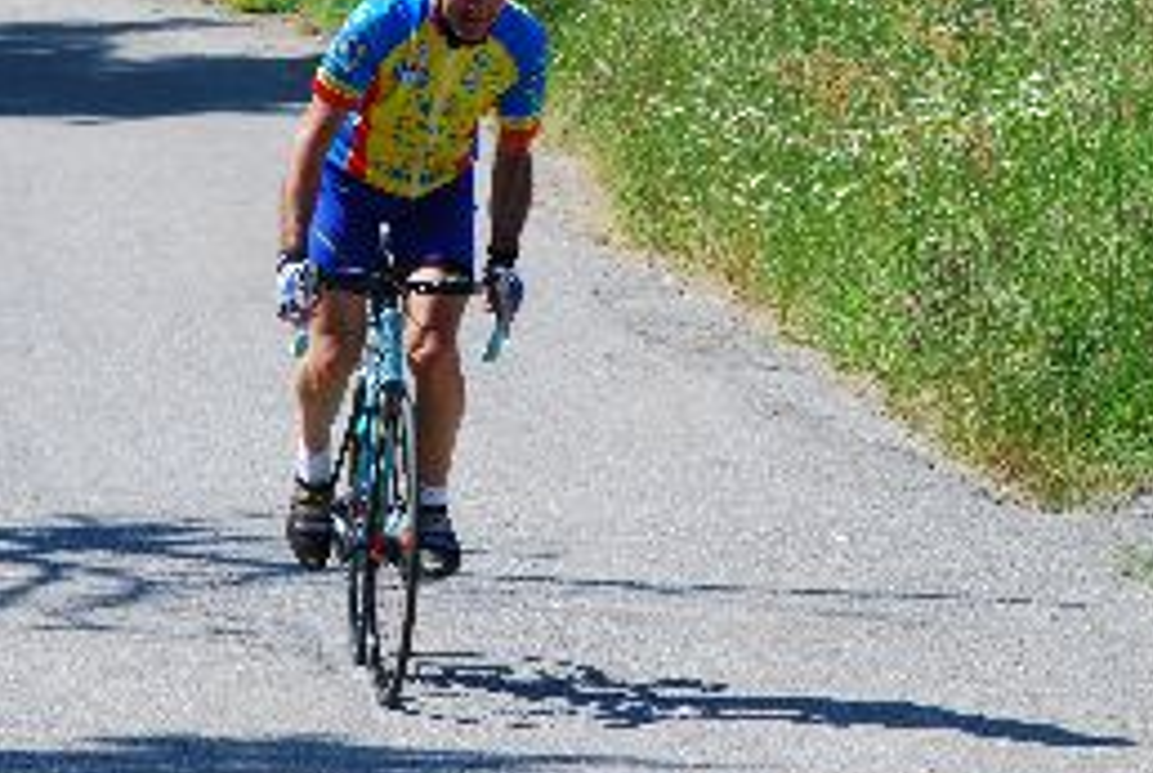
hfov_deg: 5.8
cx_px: 425
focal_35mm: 353
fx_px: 11321
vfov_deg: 3.9
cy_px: 163
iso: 100
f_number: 9
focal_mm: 135
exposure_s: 1/125
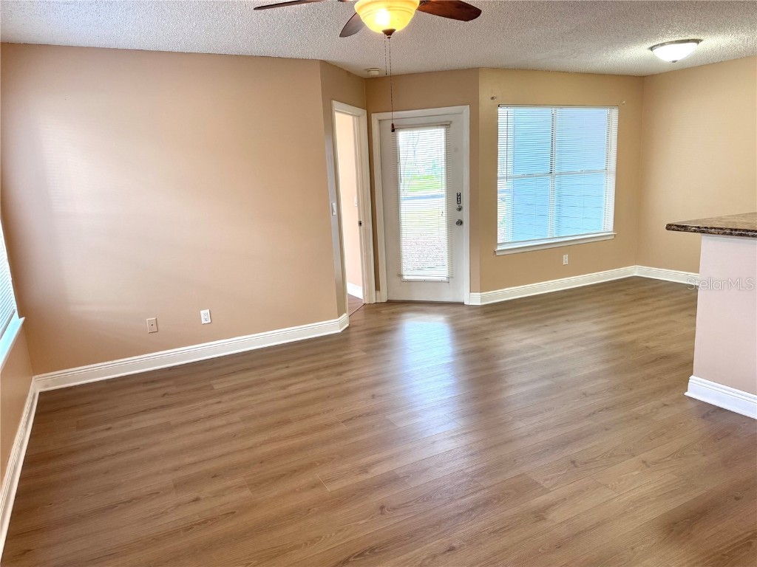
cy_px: 284
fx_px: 525
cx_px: 378
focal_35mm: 24
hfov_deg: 71.6
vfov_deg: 56.8
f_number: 1.78
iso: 160
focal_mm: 6.76
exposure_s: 1/60
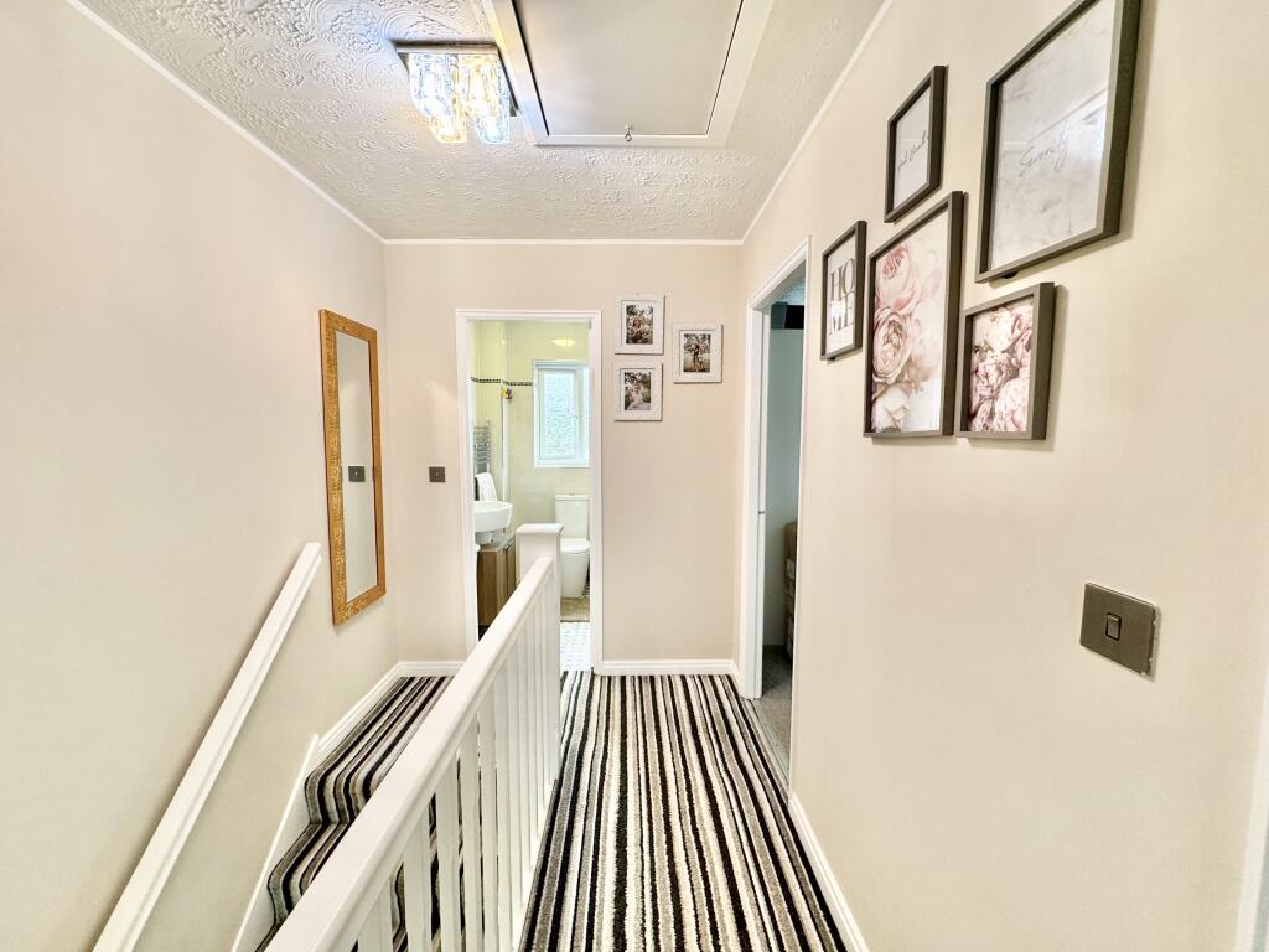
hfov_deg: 102.1
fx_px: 513
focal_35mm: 14
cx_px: 634
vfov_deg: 85.7
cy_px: 476
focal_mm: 2.22
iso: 200
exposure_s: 1/50
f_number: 2.2
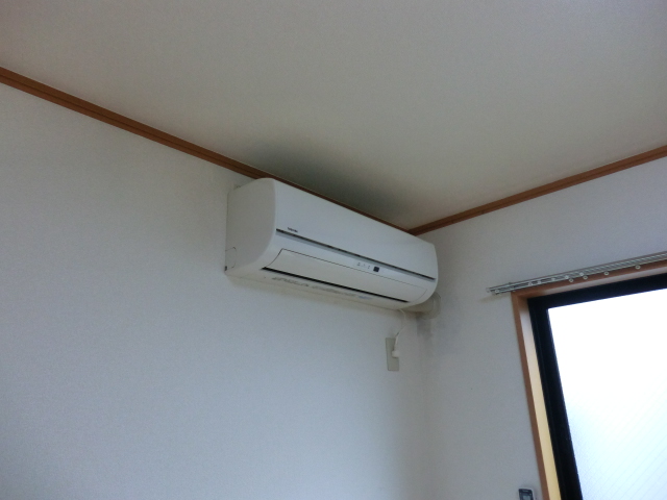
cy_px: 250
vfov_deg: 56.8
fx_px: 462
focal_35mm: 24
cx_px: 334
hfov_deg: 71.6
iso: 200
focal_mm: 4.3
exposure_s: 1/60
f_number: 3.2
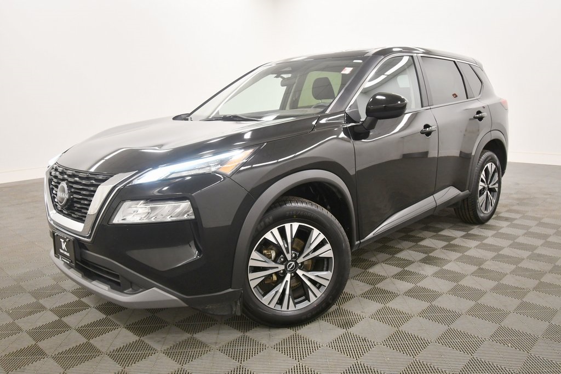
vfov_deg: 46.4
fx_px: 436
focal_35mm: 28
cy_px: 187
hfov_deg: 65.5
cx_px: 280
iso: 1250
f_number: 5.6
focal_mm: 19
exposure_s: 1/125
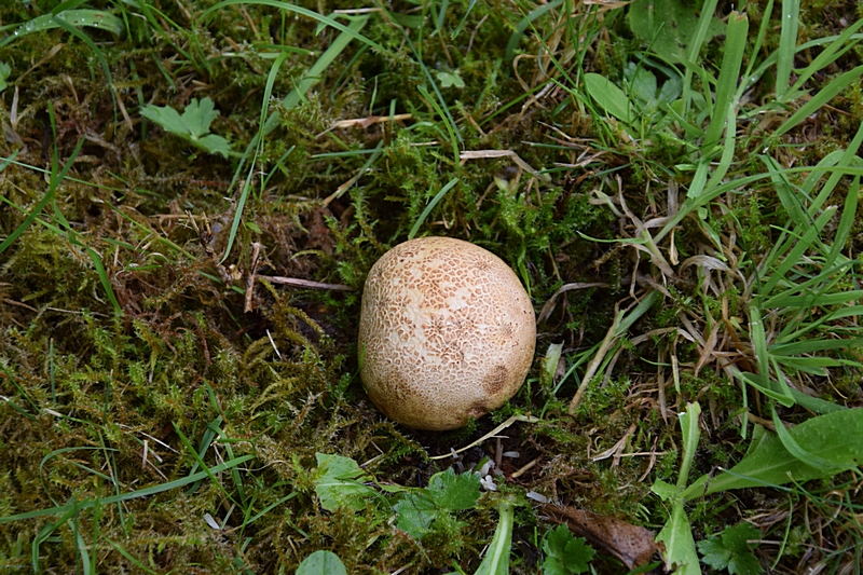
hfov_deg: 15.2
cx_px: 432
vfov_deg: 10.2
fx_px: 3235
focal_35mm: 135
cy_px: 288
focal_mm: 90
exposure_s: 1/160
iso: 400
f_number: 8
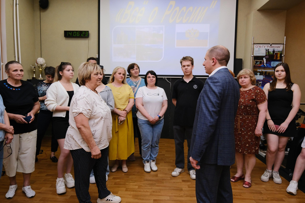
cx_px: 152
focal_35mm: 24
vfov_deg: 53.1
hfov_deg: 73.7
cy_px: 102
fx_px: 203
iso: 1000
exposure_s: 1/200
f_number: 4
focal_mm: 16
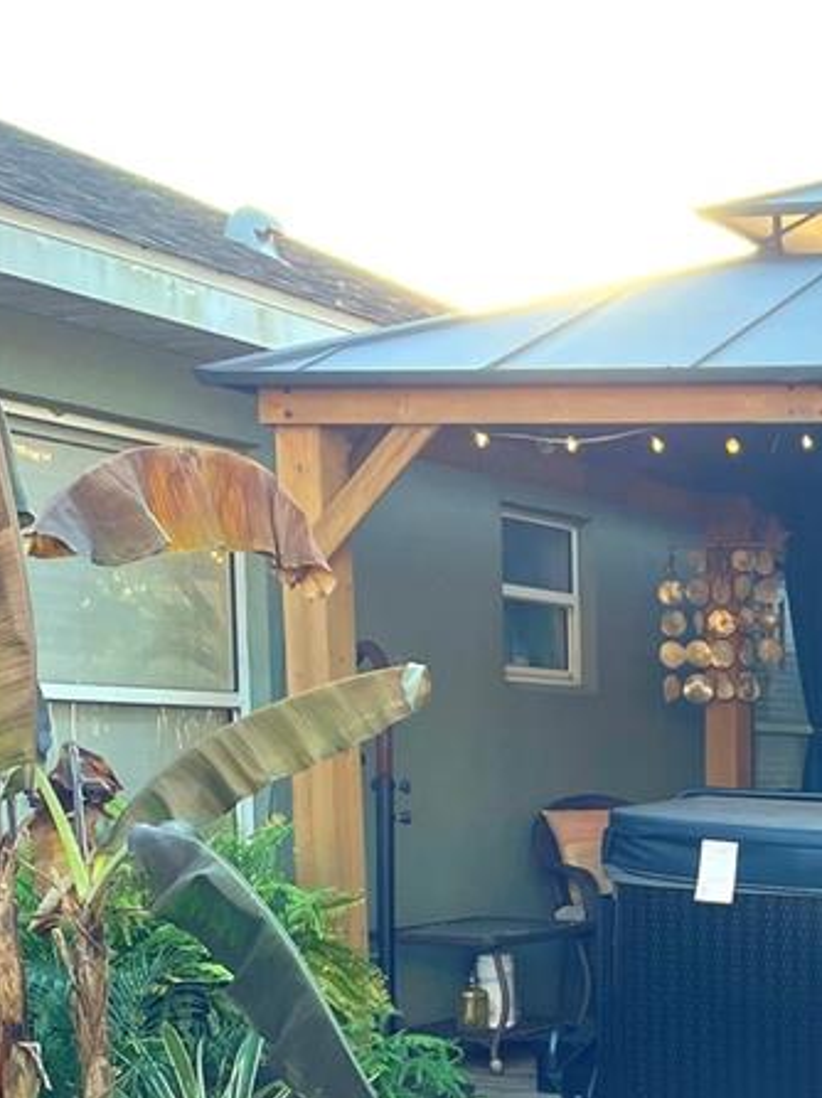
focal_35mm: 70
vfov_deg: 26.8
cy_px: 1004
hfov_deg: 19.3
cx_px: 1085
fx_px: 2218
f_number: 1.6
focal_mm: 4.2
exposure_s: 1/467
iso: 50
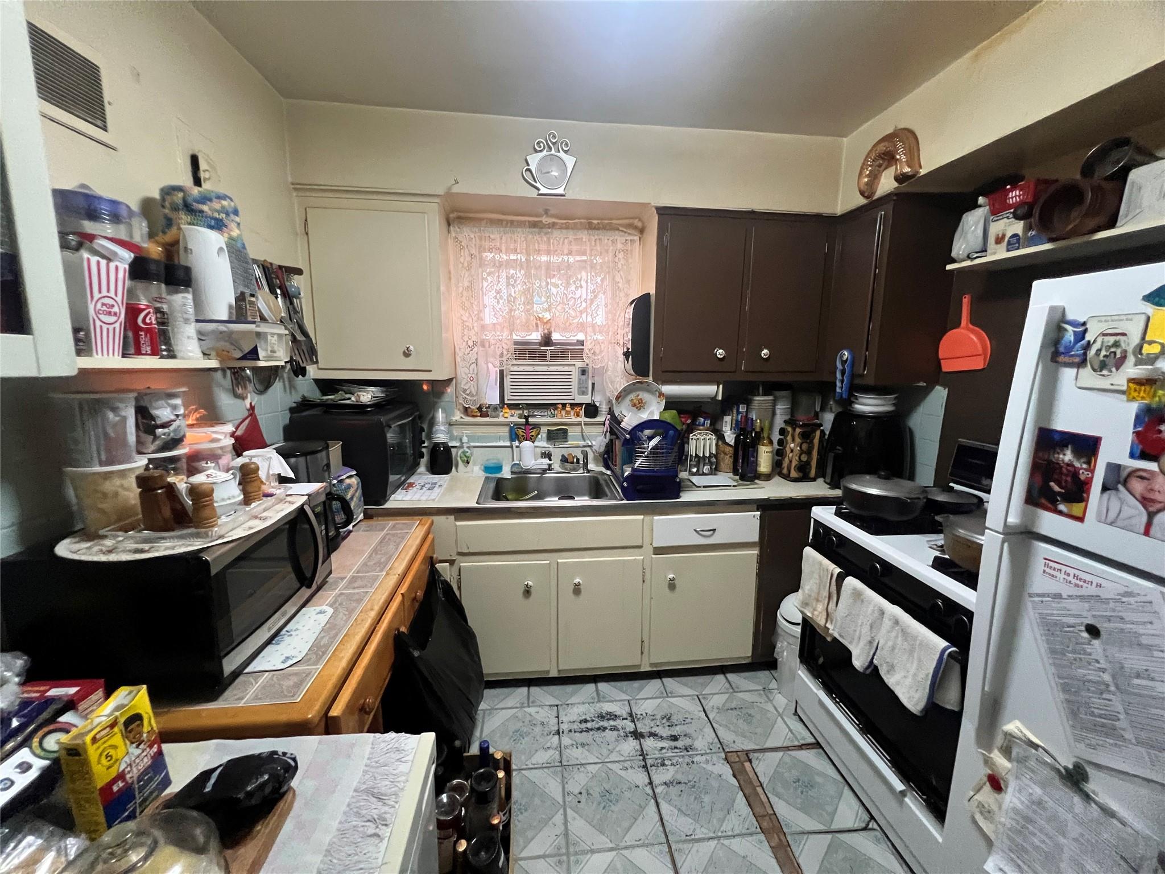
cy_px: 437
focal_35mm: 13
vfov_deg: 89.9
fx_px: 438
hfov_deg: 106.2
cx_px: 582
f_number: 1.8
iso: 500
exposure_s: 1/60
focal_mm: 1.57
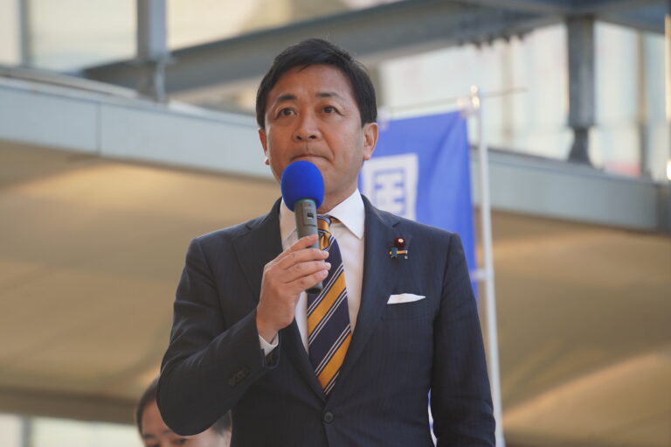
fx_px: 3725
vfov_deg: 6.9
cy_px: 224
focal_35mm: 200
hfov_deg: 10.3
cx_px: 336
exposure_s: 1/250
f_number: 5.6
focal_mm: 200
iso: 640
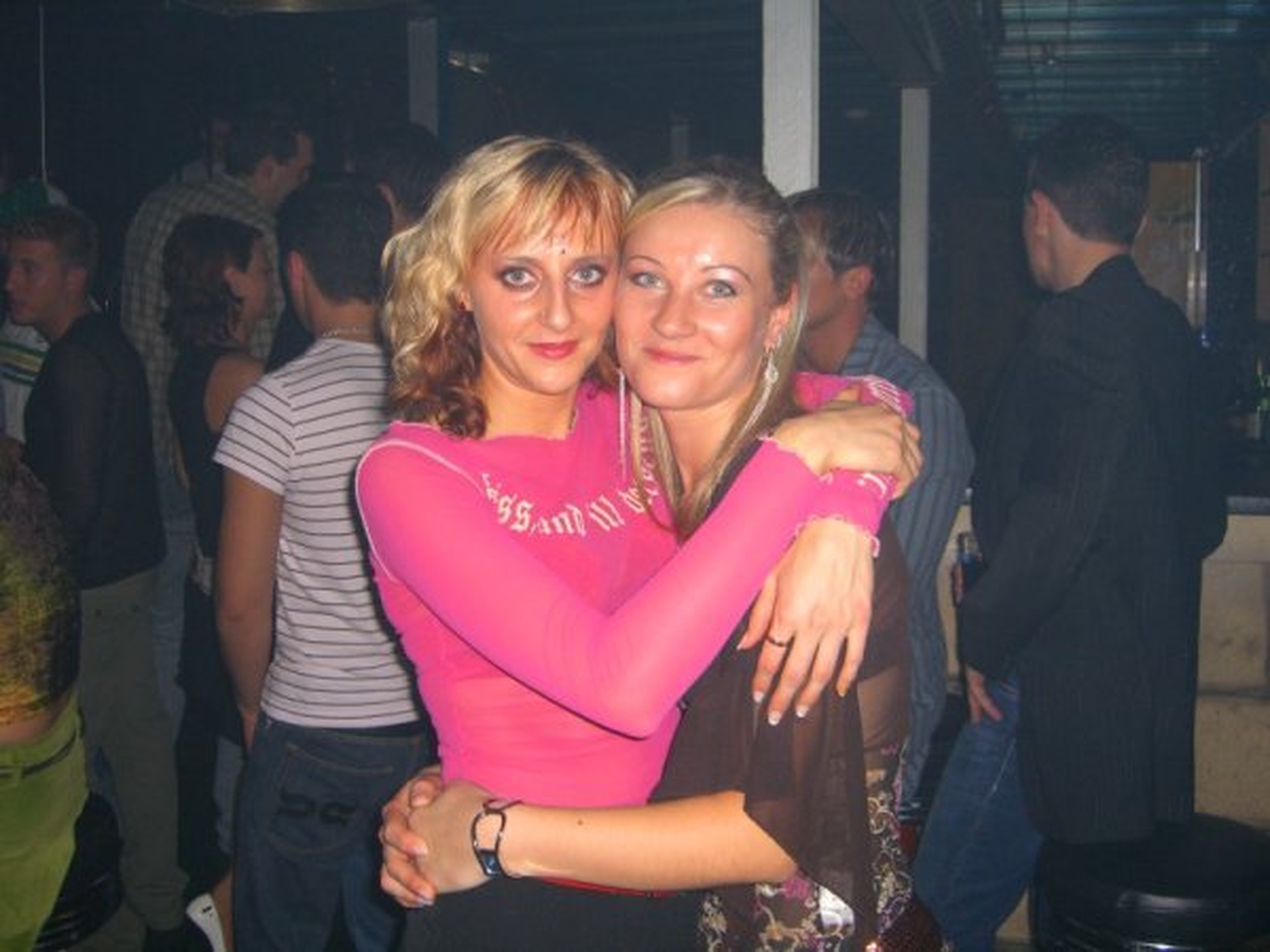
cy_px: 476
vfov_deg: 37.7
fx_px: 1394
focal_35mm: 38
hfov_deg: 49.0
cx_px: 635
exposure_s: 1/60
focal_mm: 7.9
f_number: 2.8
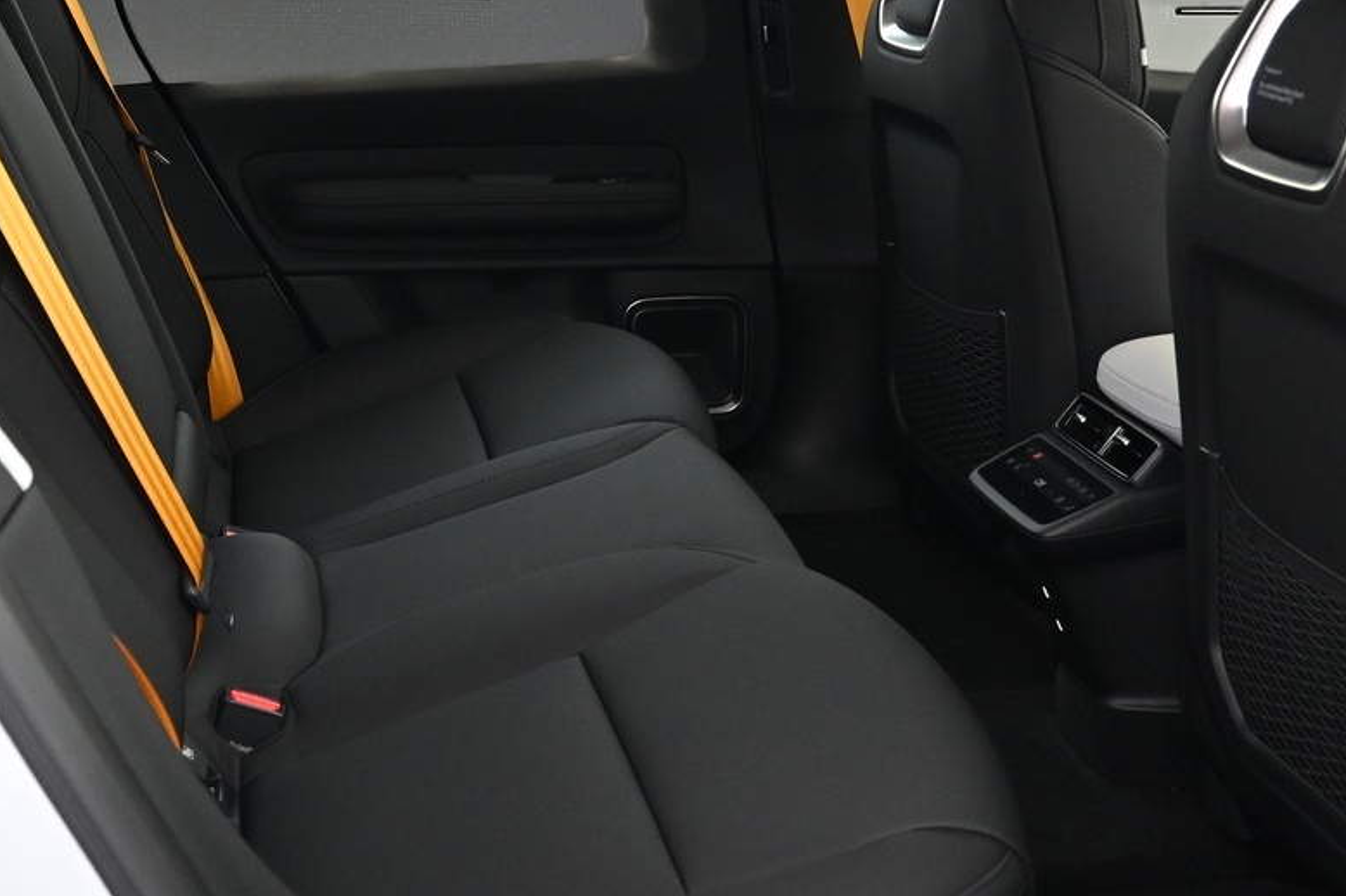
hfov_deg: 39.4
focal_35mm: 50
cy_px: 240
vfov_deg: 26.7
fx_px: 1869
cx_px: 510
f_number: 3.5
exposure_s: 1/20
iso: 1600
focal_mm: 16
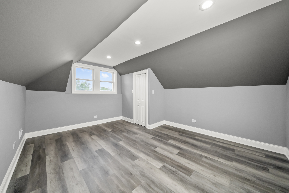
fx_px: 96
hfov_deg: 112.6
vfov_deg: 90.1
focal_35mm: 12
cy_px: 96
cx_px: 144
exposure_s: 1/3
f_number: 14
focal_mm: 12
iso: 640
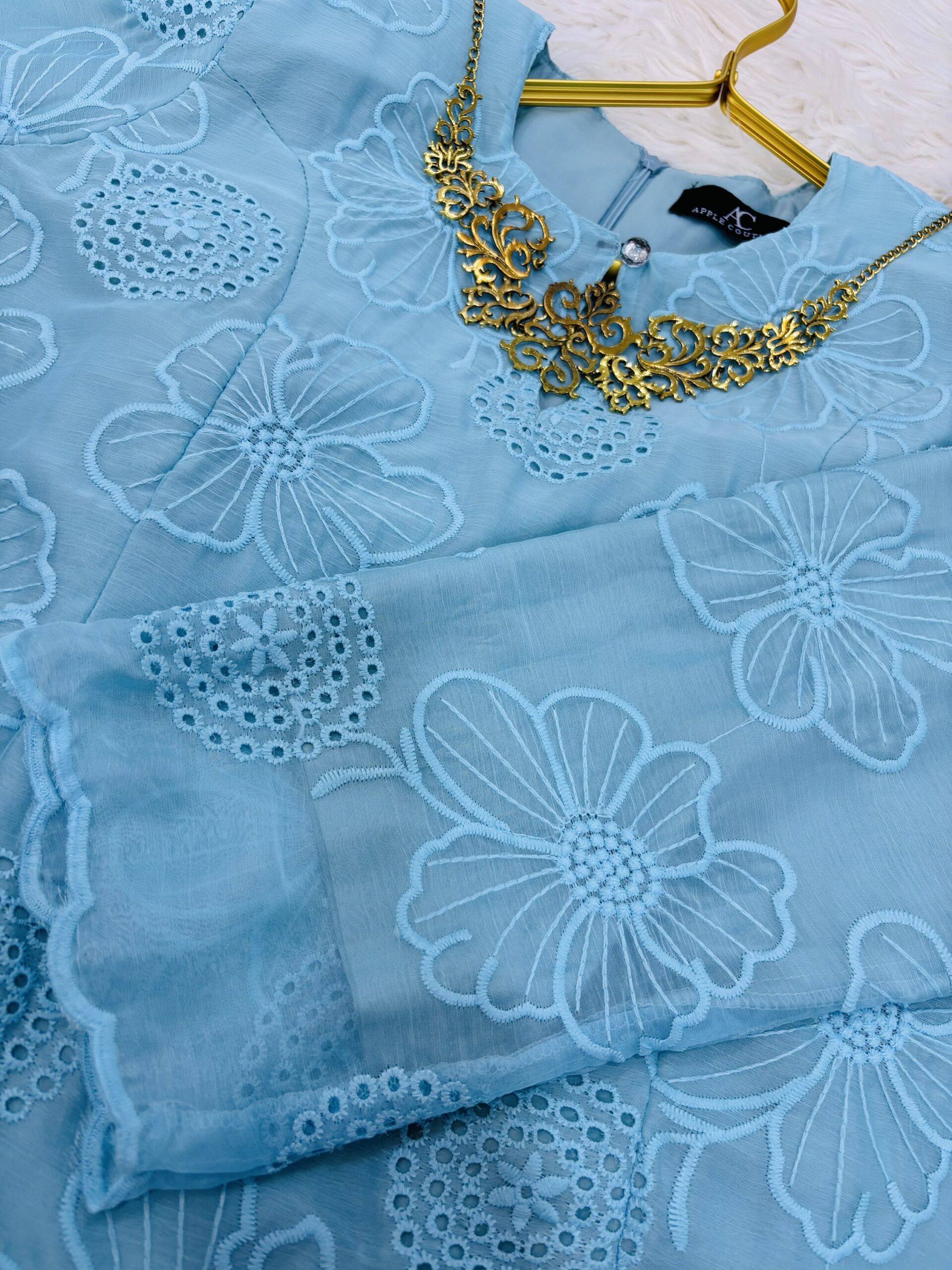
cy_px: 635
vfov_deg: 67.3
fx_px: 953
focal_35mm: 26
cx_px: 476
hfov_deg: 53.1
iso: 64
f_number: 1.6
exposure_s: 1/100
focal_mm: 5.96
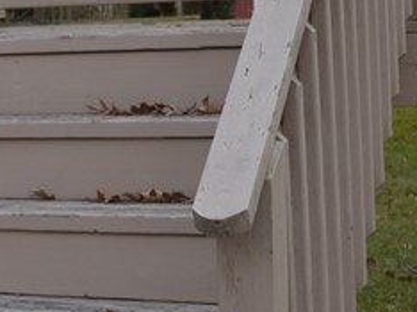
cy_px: -16
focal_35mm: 134
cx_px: -248
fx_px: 1613
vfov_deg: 10.9
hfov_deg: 13.7
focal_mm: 20
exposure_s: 1/80
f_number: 3.8
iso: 100
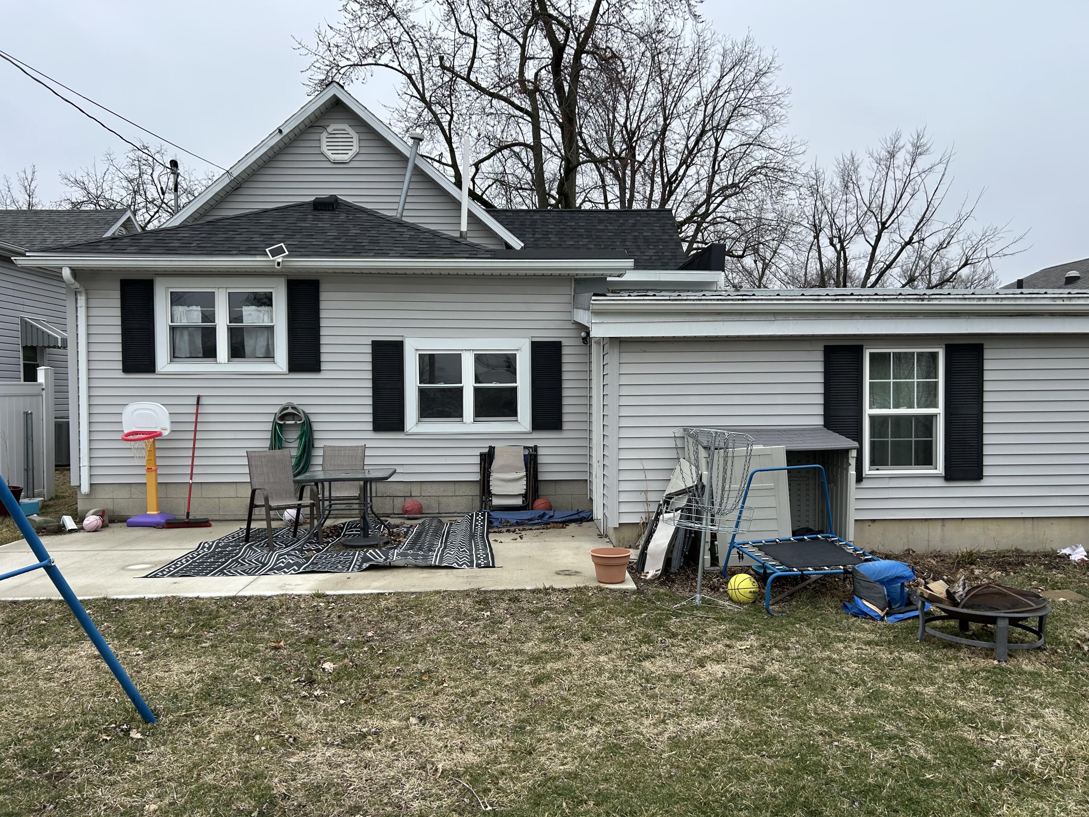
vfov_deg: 53.1
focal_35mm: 26
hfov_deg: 67.3
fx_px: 818
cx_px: 544
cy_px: 408
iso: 50
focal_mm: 5.7
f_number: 1.5
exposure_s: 1/2123
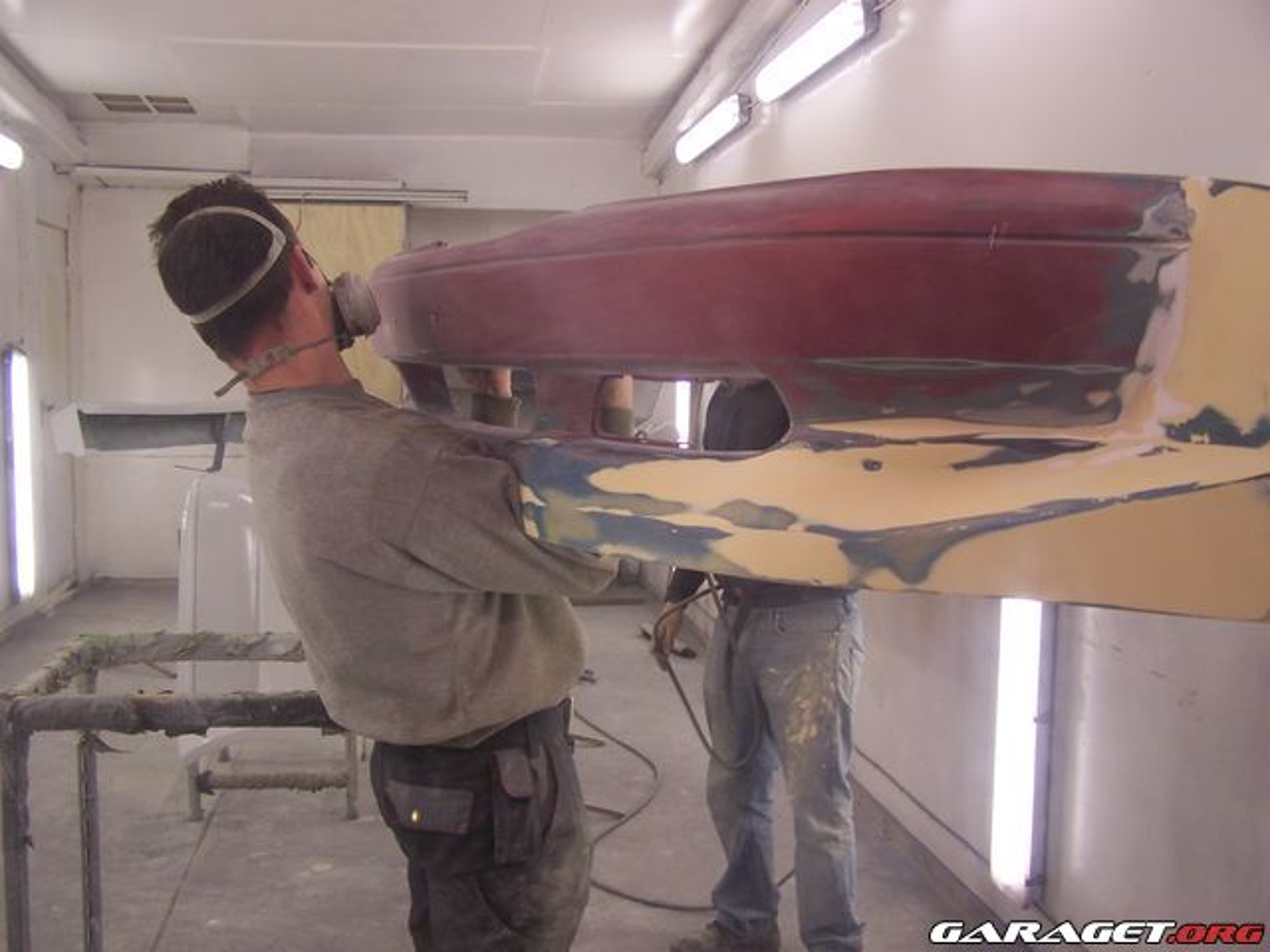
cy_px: 476
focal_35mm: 38
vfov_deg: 37.7
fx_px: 1394
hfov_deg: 49.0
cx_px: 635
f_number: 2.8
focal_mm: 6.3
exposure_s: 1/30
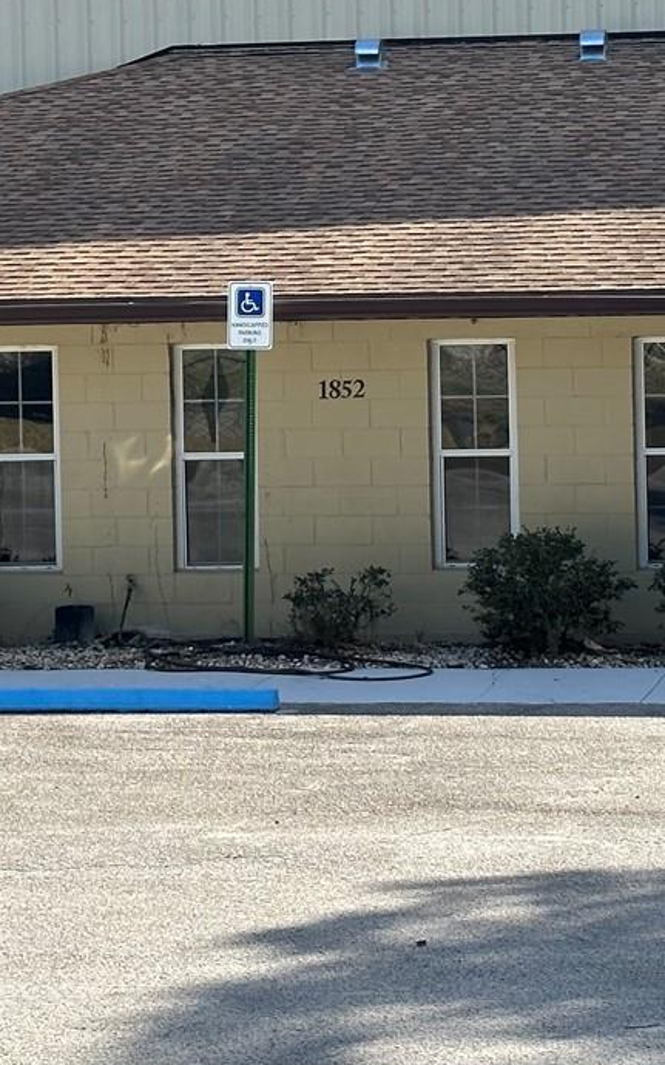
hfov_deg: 11.1
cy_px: 301
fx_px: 3423
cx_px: 492
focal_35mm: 118
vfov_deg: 17.6
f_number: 1.78
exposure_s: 1/1848
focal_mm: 6.86
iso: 64
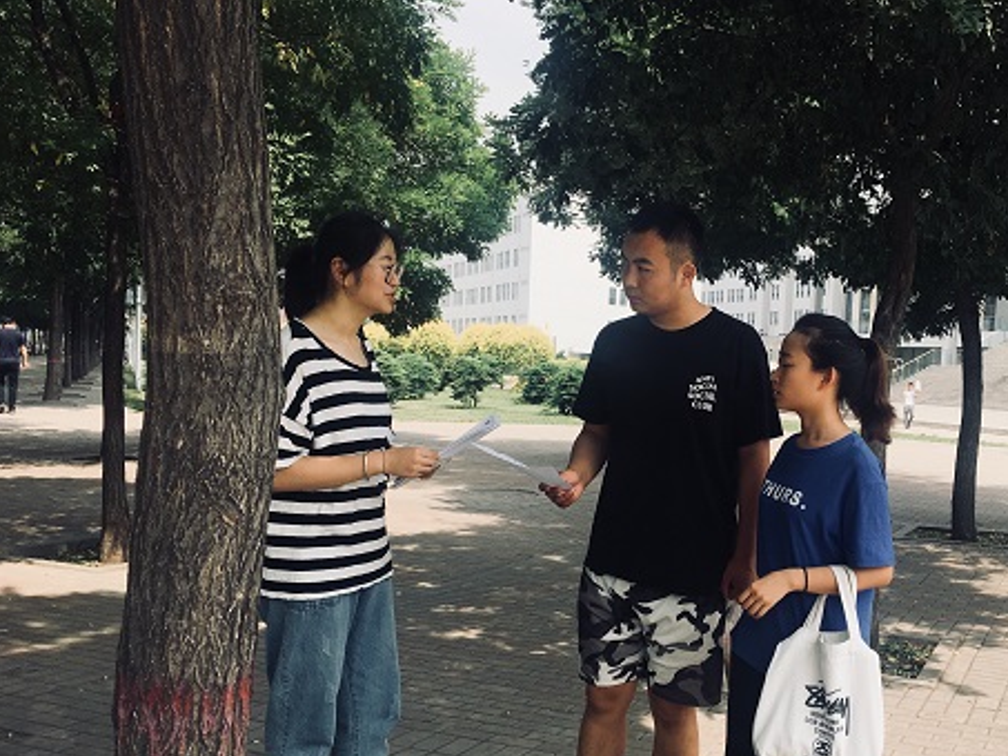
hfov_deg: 45.1
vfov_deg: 35.0
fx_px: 1194
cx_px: 665
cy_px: 460
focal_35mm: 41
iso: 25
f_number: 2.2
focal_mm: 4.15
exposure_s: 1/974
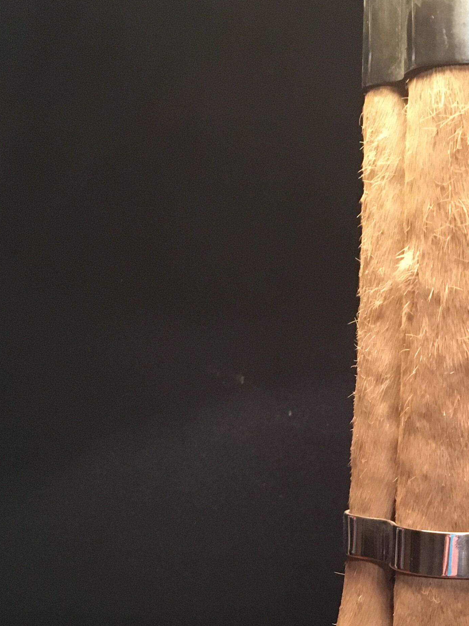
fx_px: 1138
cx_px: 435
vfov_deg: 29.8
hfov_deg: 22.6
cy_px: 531
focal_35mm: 63
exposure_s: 1/25
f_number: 2.2
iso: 200
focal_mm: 4.15
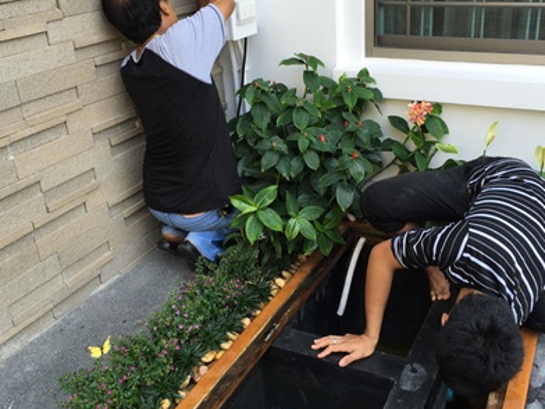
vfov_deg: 38.6
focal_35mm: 37
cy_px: 179
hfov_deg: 49.9
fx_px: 583
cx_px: 318
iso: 32
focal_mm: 4.15
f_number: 2.2
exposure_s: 1/120
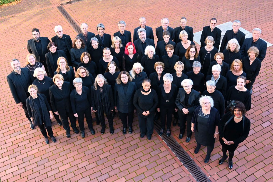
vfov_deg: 44.2
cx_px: 136
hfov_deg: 62.8
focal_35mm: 30
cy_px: 91
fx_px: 224
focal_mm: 29.5
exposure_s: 1/200
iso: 400
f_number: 4
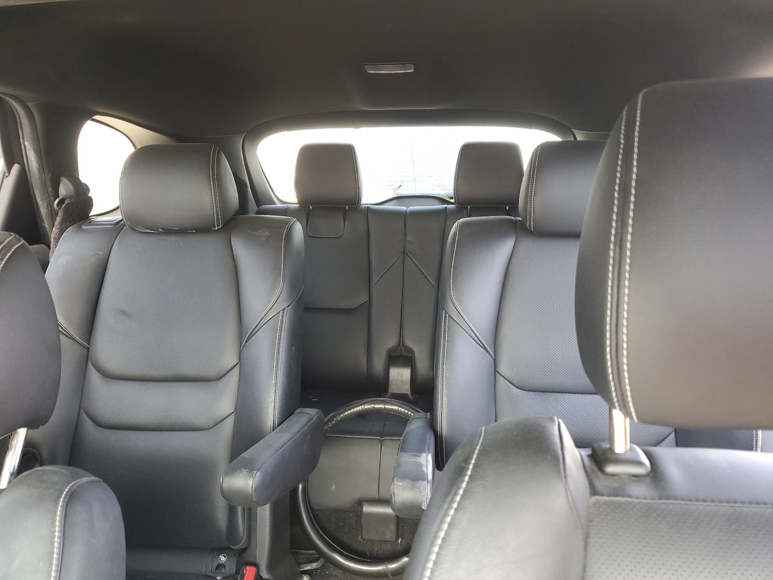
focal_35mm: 26
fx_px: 581
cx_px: 386
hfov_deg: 67.3
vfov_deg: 53.1
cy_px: 290
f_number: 1.5
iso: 91
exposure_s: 1/60.2
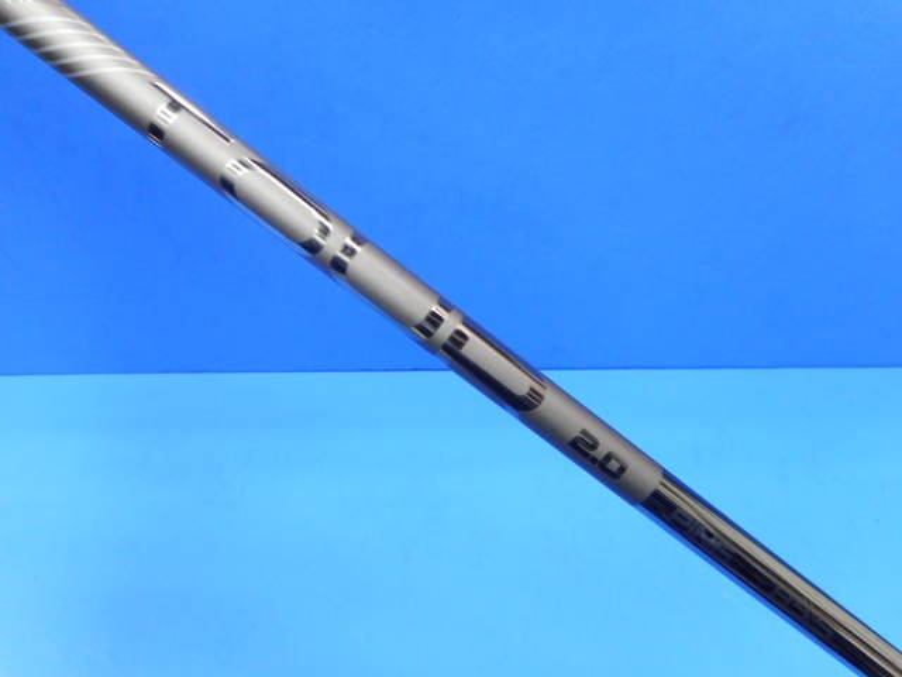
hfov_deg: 69.4
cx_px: 451
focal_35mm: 25
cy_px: 338
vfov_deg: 54.9
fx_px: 651
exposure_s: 1/30
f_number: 3.7
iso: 180
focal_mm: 4.5
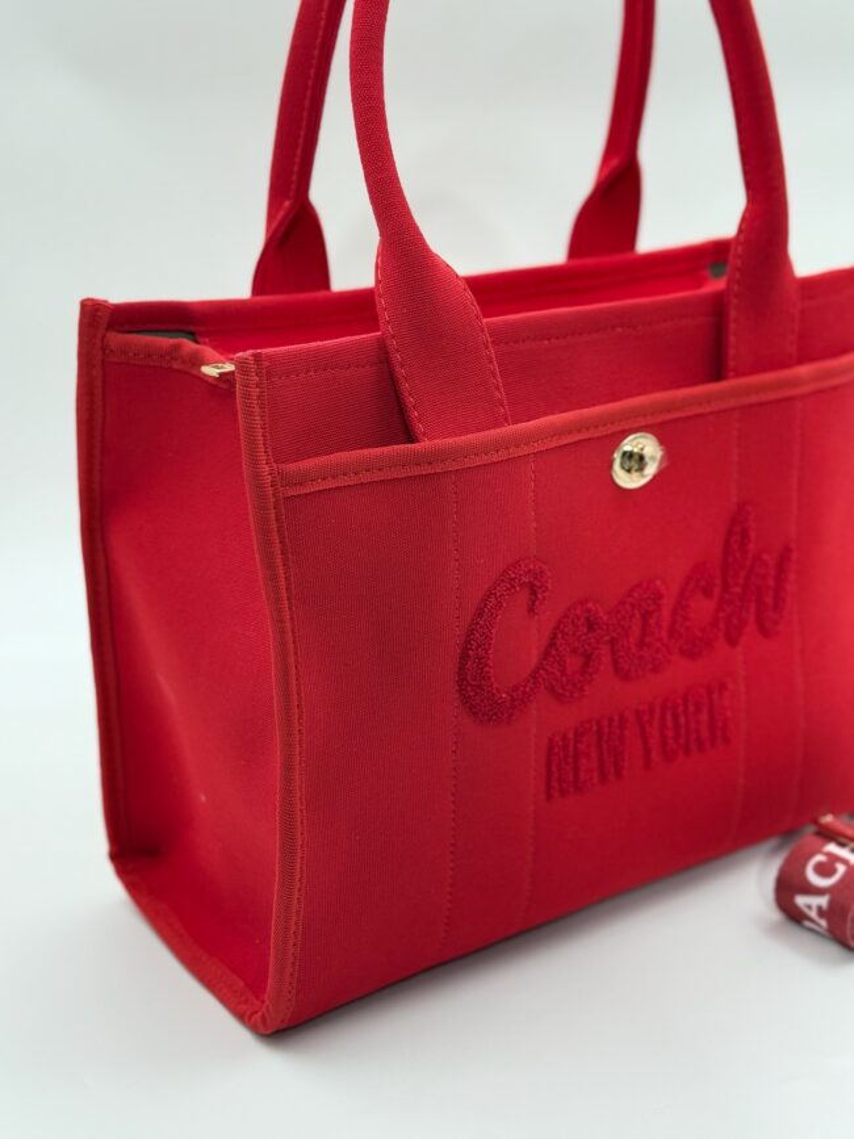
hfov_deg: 30.3
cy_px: 570
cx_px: 427
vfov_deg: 39.7
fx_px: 1579
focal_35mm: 48
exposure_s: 1/420
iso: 80
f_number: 1.78
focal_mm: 6.76
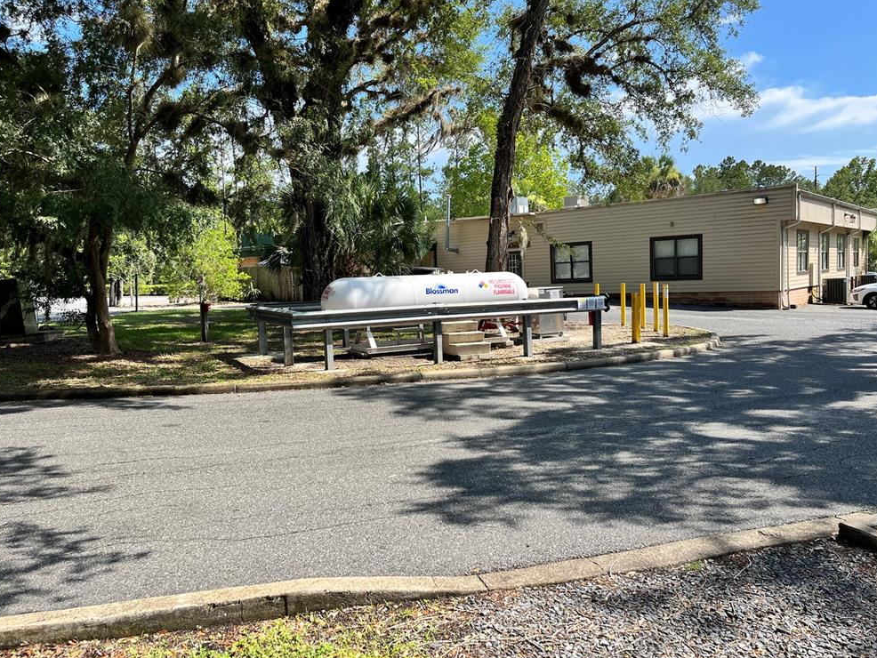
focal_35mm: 27
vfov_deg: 51.4
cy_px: 326
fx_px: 684
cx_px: 442
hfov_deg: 65.3
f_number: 1.6
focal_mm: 5.1
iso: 50
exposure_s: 1/1802
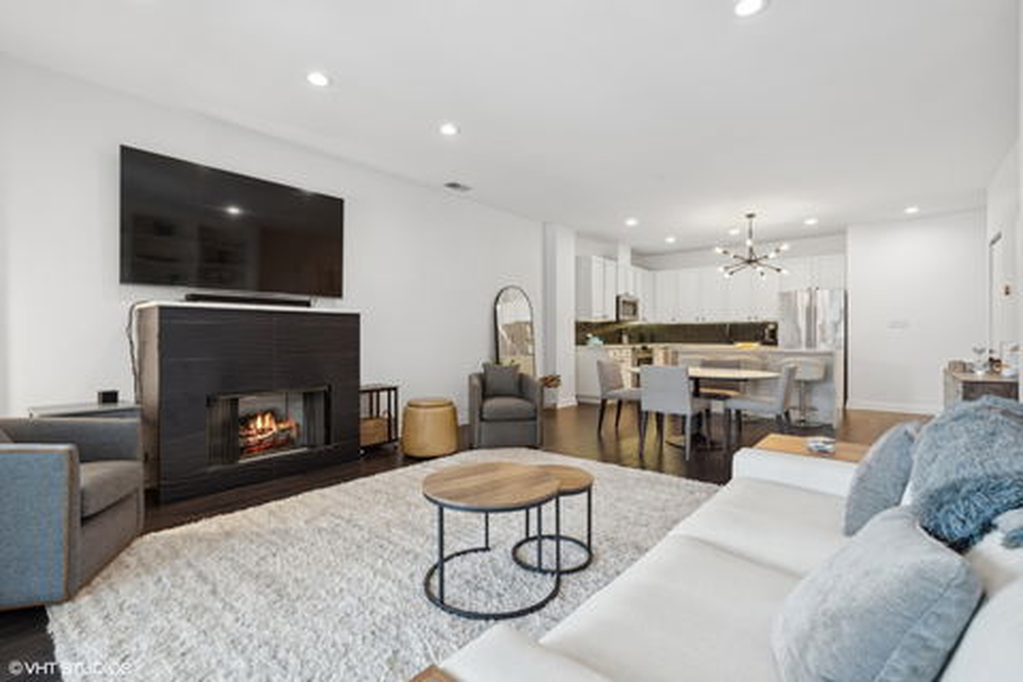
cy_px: 341
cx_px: 512
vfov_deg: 73.7
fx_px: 455
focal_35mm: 16
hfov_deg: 96.7
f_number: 8
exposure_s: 1/10
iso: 320
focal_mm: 16
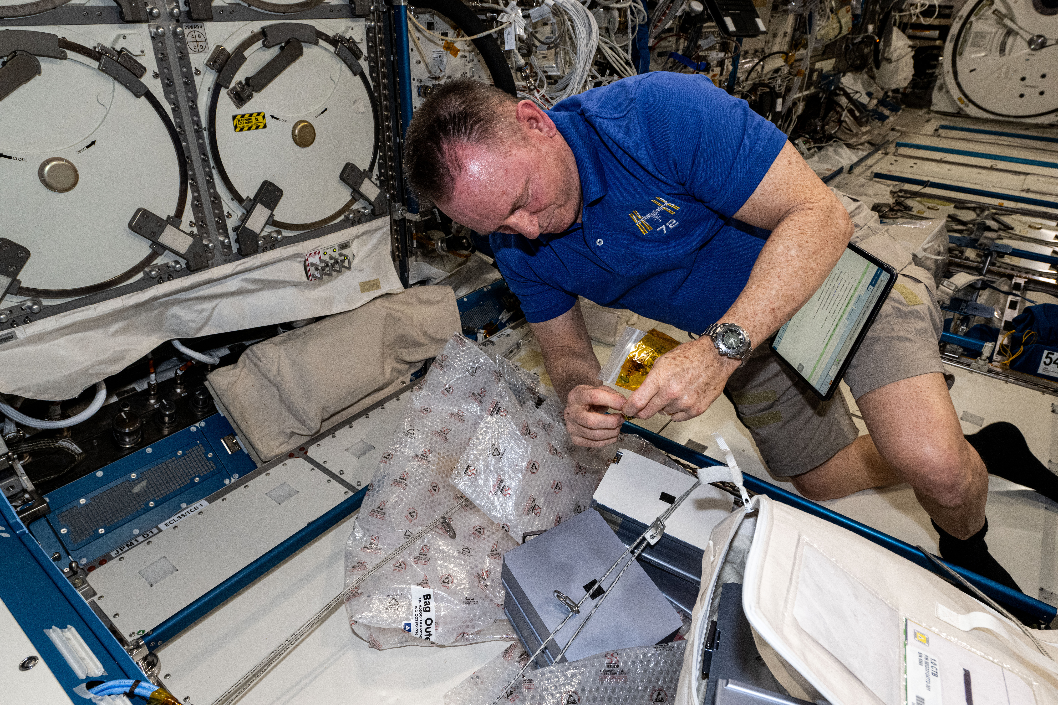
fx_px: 647
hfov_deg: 78.6
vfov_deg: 57.2
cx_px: 529
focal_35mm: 22
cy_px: 352
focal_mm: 22
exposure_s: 1/30
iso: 3200
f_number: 9
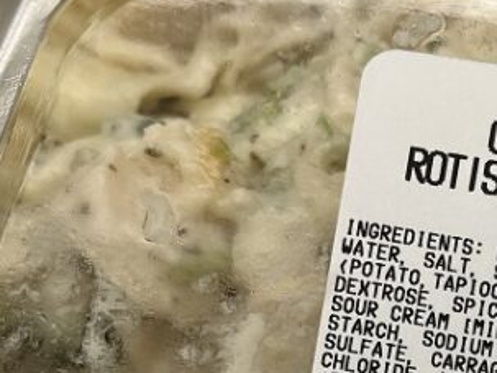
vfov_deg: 16.2
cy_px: 431
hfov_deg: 21.1
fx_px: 1263
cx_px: 551
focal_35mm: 88
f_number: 1.6
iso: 50
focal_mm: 5.1
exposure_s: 1/723
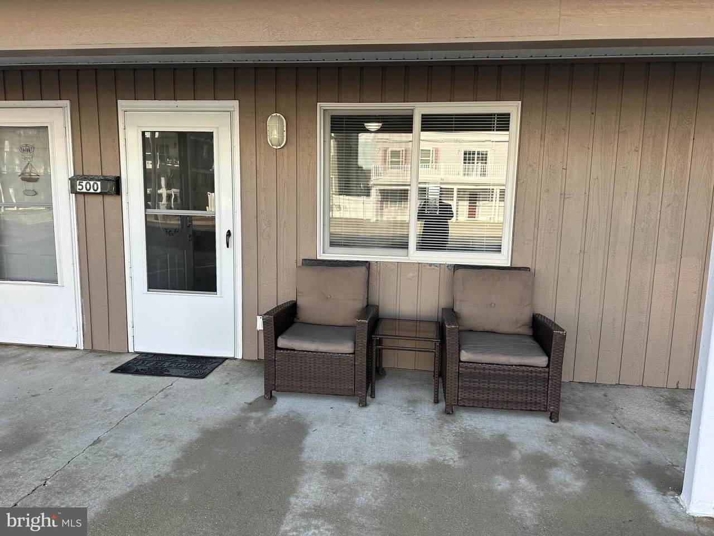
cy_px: 268
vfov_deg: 56.8
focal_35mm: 24
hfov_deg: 71.6
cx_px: 357
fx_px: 495
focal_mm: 6.86
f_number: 1.78
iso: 80
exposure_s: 1/791
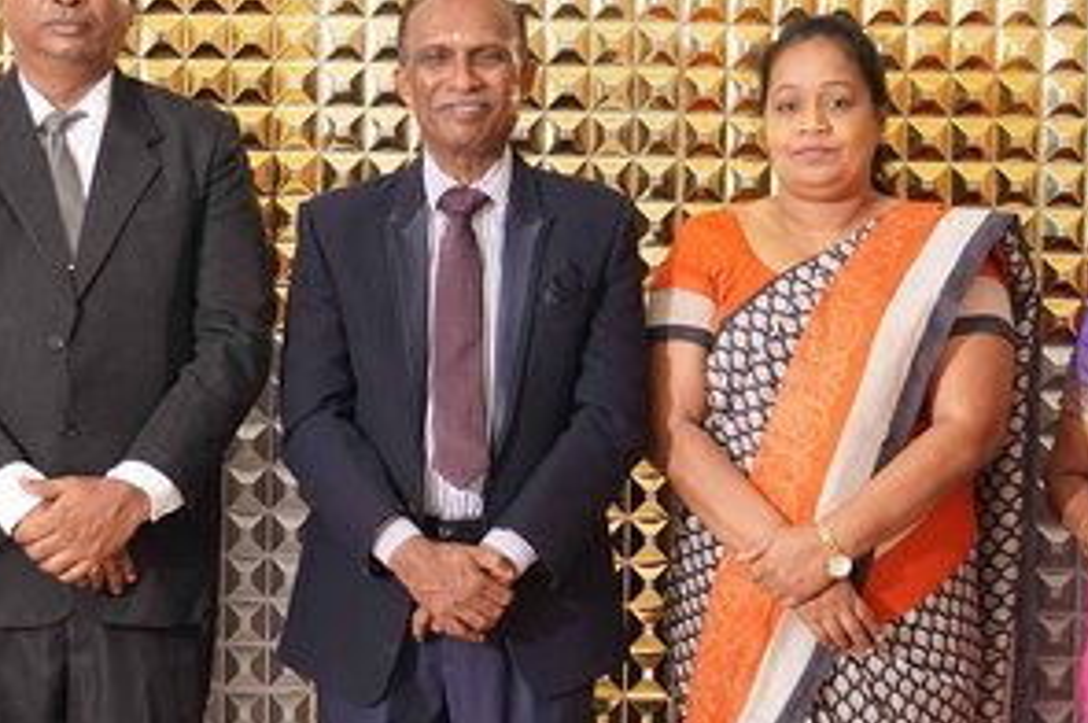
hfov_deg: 15.2
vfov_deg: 10.1
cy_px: 566
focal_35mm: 135
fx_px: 4075
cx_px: 527
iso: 800
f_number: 4
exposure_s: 1/250
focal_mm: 40
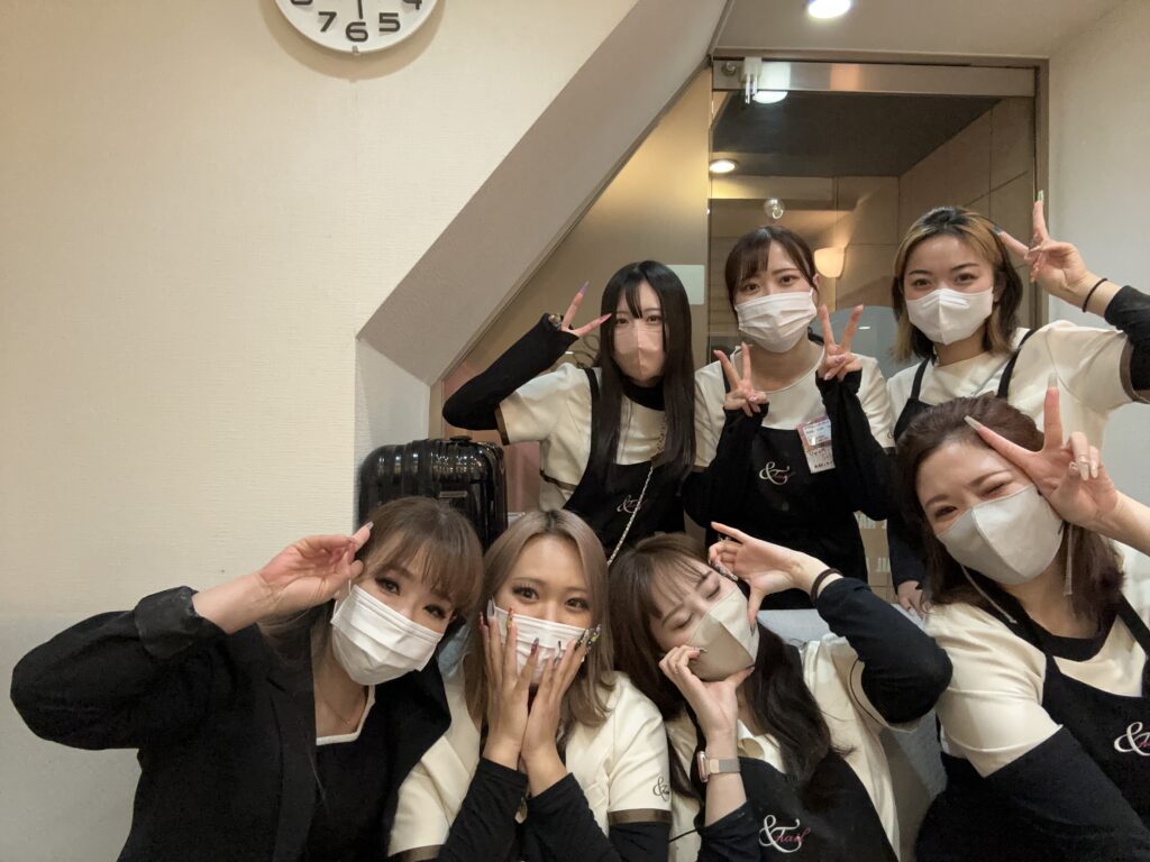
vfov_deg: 58.9
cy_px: 431
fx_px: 764
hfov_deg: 73.9
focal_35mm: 23
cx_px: 575
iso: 250
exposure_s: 1/40
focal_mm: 2.69
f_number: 1.9
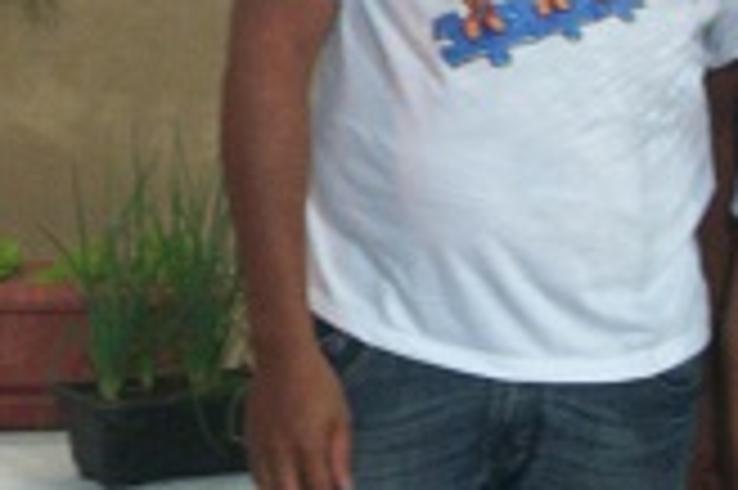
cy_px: 74
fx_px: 2580
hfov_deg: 16.2
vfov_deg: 10.8
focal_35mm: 126
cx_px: 189
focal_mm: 5.7
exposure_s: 1/10
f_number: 2.9
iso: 160
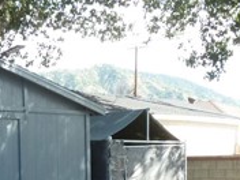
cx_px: 18
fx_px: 631
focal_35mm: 91
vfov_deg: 15.7
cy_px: 205
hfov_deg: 21.0
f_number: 4
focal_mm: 4.1
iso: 80
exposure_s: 1/100
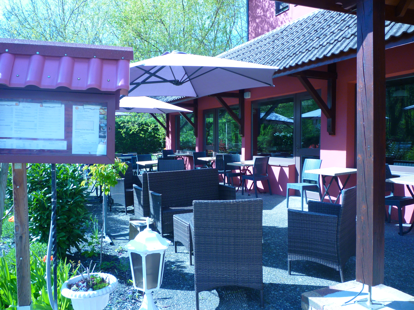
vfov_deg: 48.2
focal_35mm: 29
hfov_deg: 61.7
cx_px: 207
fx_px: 347
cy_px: 155
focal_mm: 5.2
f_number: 3.3
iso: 80
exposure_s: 1/200
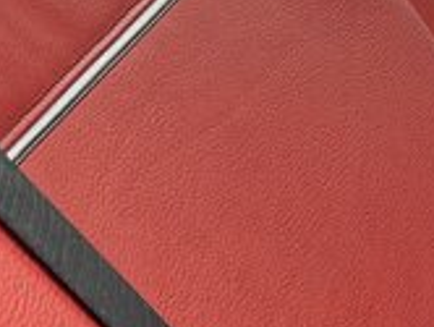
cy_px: -21
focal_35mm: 185
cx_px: 1265
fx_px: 2323
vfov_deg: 8.0
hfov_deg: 8.9
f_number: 1.78
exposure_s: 1/121
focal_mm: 6.76
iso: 125
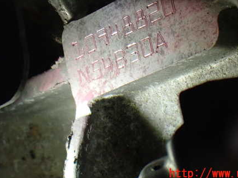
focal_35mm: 140
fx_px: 962
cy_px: 56
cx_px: 128
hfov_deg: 14.1
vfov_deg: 10.6
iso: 800
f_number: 4.9
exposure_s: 1/400
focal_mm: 18
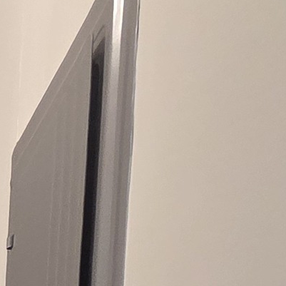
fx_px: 823
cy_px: 725
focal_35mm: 88
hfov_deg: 12.4
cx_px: -501
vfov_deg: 13.3
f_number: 2.2
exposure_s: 1/60
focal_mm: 2.2
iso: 200
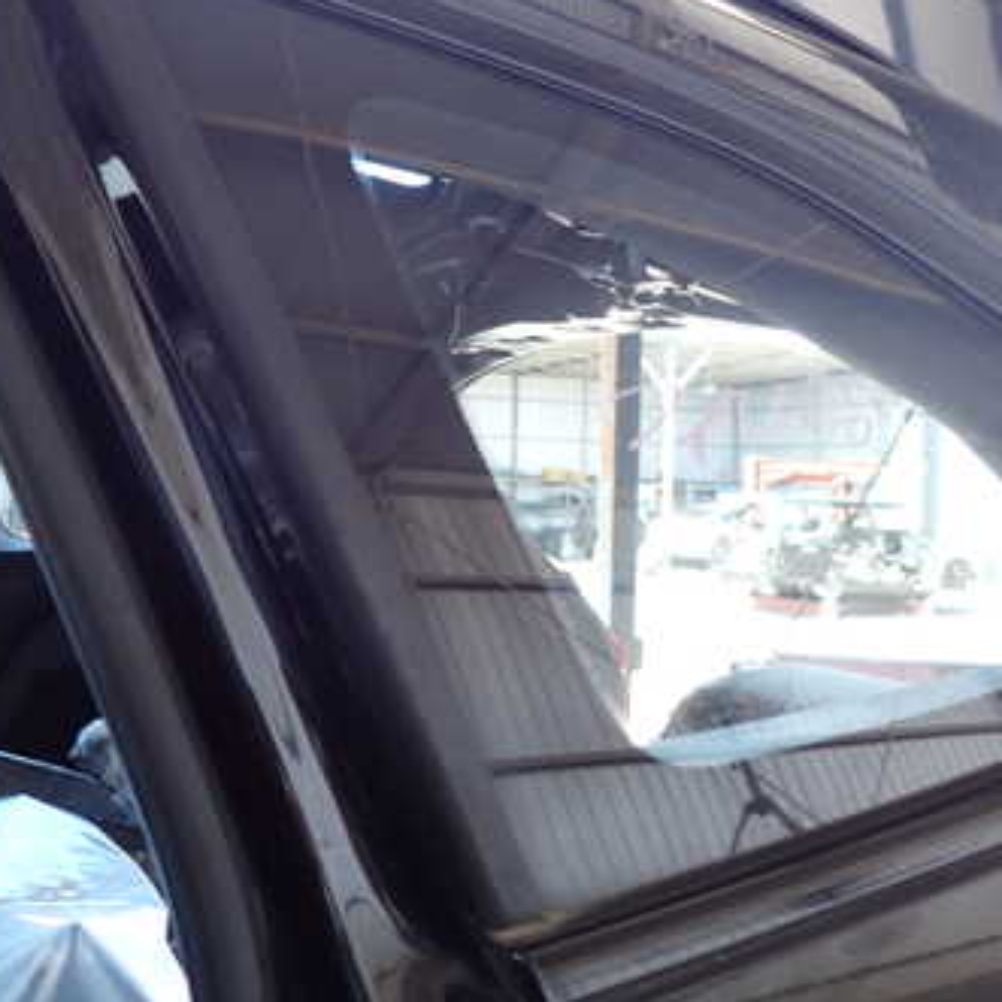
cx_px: 481
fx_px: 1310
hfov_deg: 41.9
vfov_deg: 41.8
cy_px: 454
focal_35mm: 40
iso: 200
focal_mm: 4.5
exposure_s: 1/60
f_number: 2
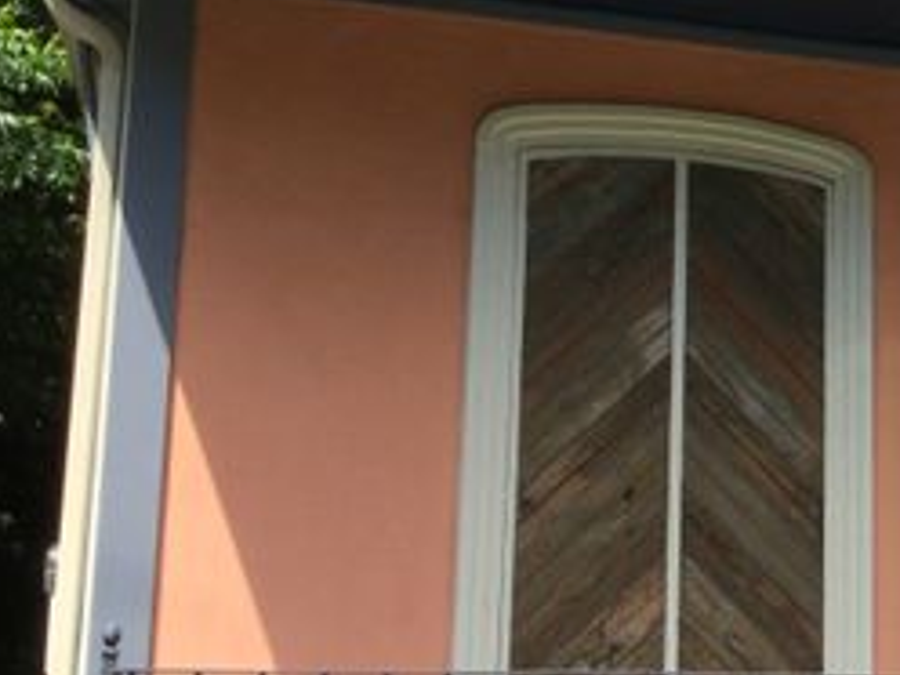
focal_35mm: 75
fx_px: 1950
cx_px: 1067
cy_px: 406
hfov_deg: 23.8
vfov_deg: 19.6
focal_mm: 3.3
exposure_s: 1/959
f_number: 2.4
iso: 25
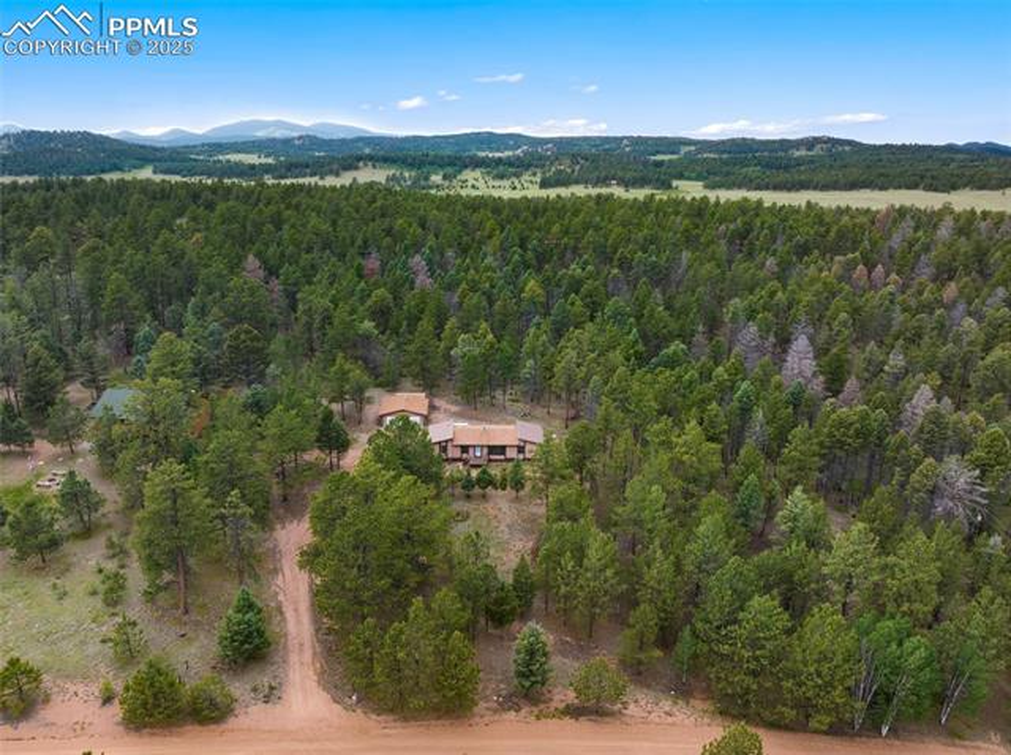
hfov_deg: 71.7
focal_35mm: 24
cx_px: 506
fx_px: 700
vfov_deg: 56.7
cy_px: 378
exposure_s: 1/15
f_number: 9
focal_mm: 12.29
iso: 100
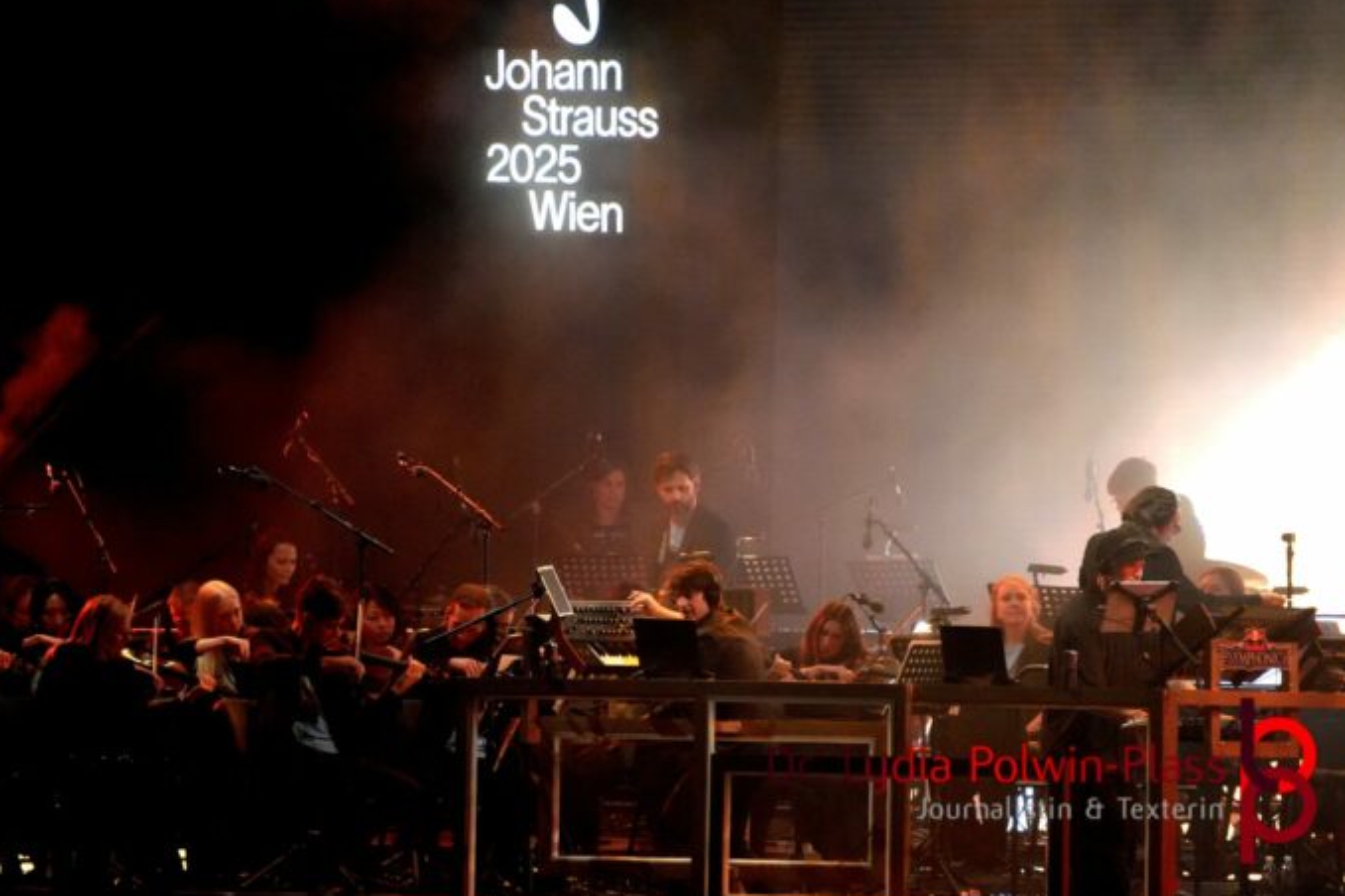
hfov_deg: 4.0
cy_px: 398
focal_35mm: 510
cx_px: 672
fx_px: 19053
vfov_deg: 2.7
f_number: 6.3
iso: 6400
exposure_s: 1/200
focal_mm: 300
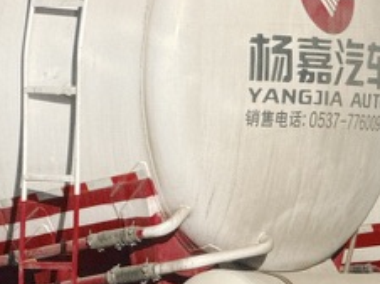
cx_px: 472
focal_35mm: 544
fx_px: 5965
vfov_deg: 2.7
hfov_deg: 3.6
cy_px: 180
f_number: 2.8
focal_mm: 15.66
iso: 50
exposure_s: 1/2024
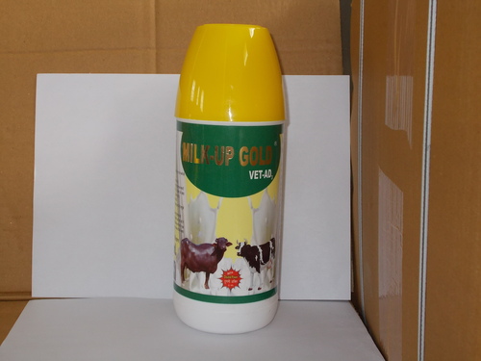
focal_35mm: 50
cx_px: 240
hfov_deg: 38.2
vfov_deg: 29.1
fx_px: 695
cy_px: 180
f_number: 4.5
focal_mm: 9
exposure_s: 1/30
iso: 200
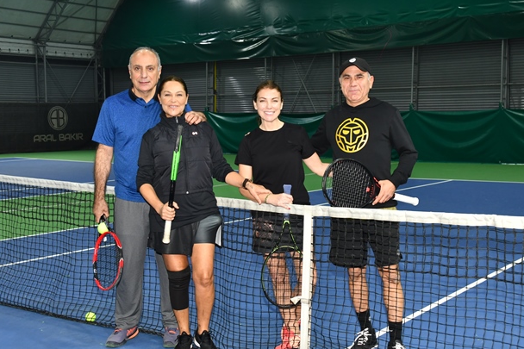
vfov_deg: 28.1
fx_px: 698
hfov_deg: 41.1
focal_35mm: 48
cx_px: 278
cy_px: 177
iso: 1000
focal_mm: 38
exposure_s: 1/125
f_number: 4.5
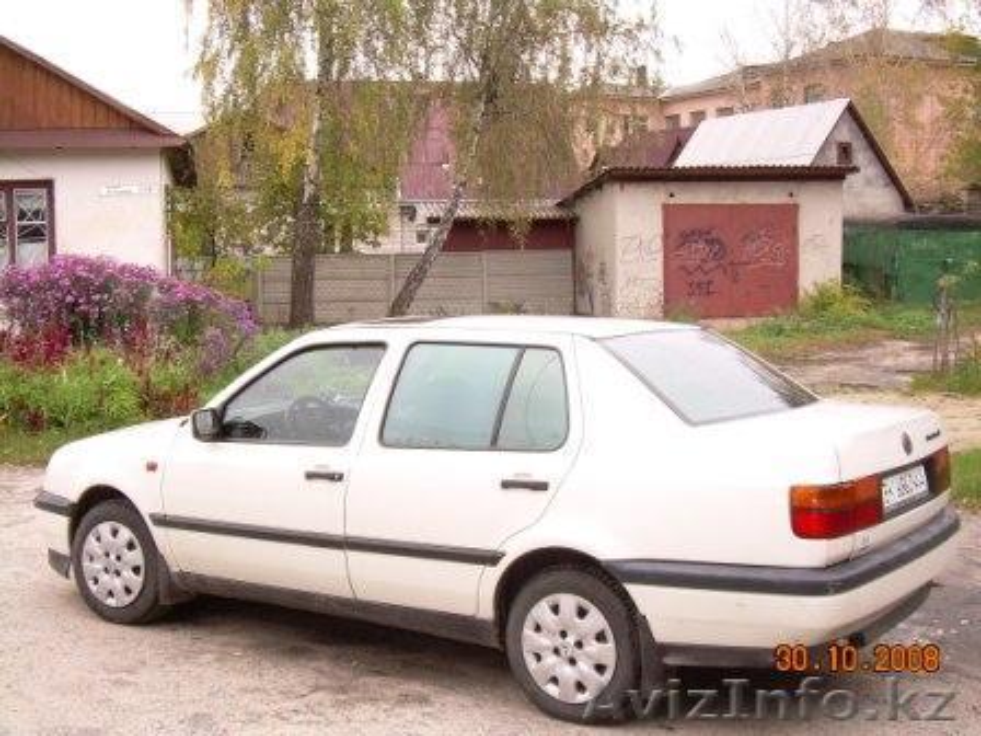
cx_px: 490
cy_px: 368
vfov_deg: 29.1
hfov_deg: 38.2
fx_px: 1417
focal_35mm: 50
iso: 50
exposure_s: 1/105
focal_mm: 8.3
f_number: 3.1
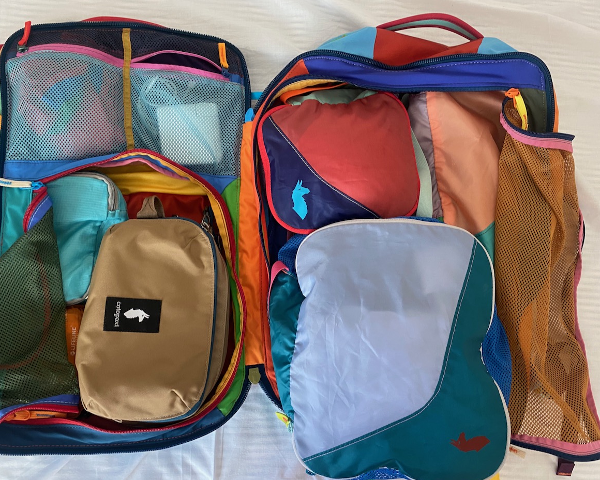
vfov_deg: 51.5
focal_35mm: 28
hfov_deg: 62.1
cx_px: 279
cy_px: 246
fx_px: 497
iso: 160
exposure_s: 1/60
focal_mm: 4.25
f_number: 1.8
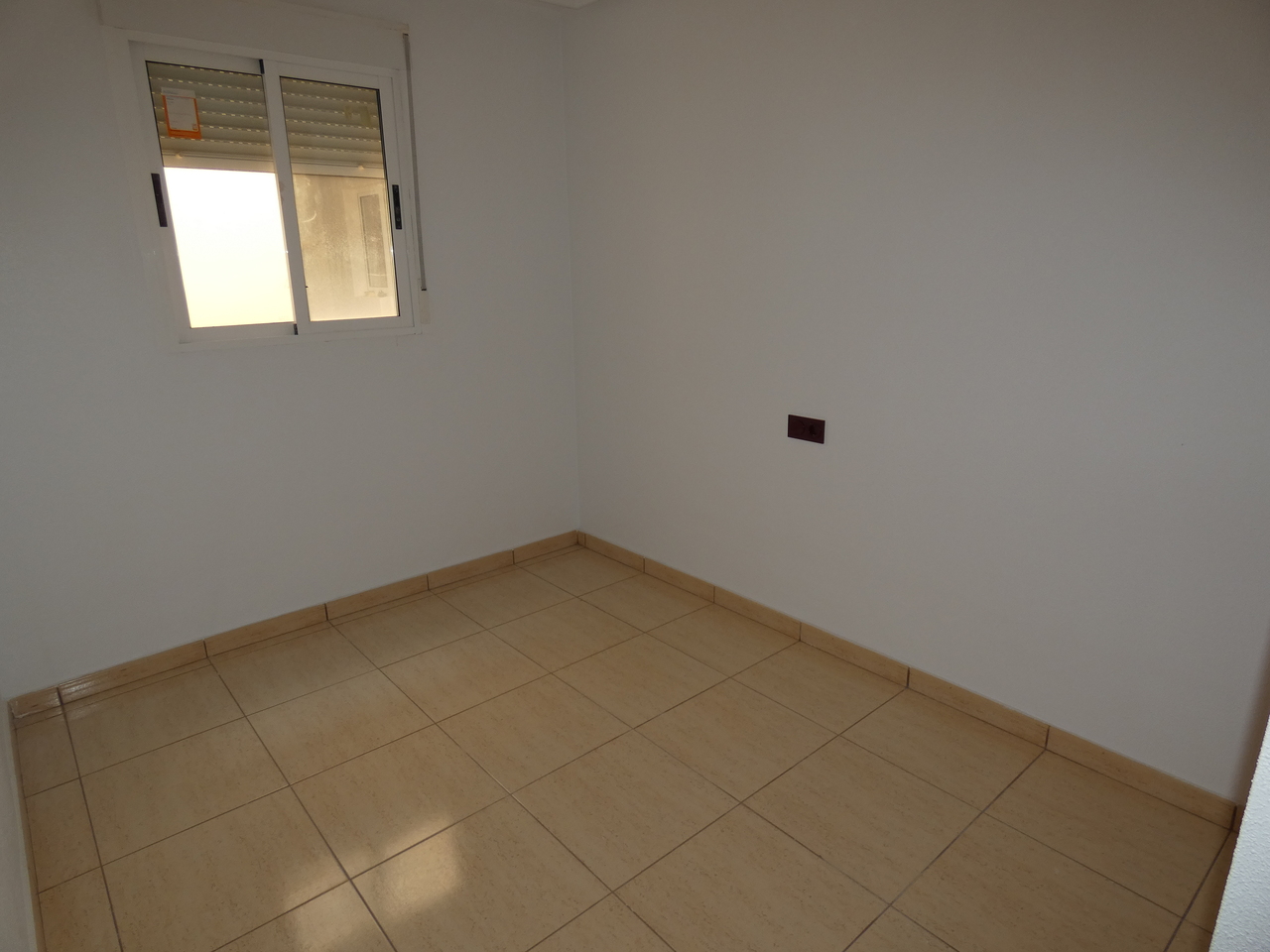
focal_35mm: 20
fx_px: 734
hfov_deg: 81.7
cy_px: 476
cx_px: 635
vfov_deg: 66.0
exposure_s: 1/60
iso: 80
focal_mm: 3.6
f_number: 2.8
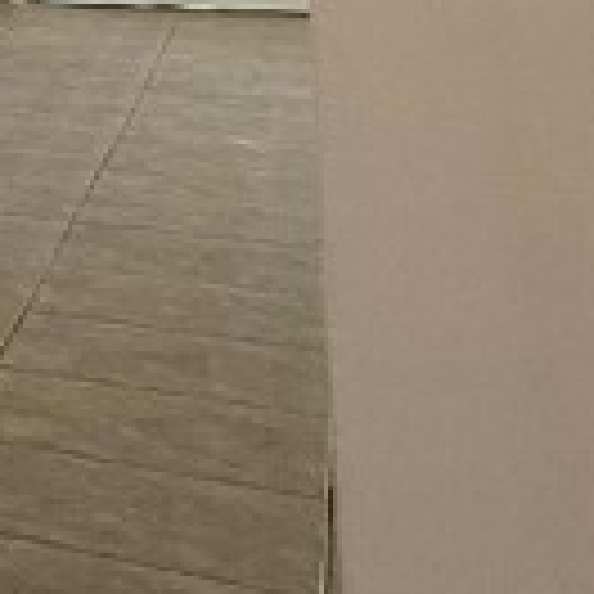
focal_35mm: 96
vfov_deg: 16.7
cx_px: -1534
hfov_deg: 9.3
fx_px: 1864
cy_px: -266
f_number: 2.2
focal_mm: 2.22
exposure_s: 1/120
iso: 160
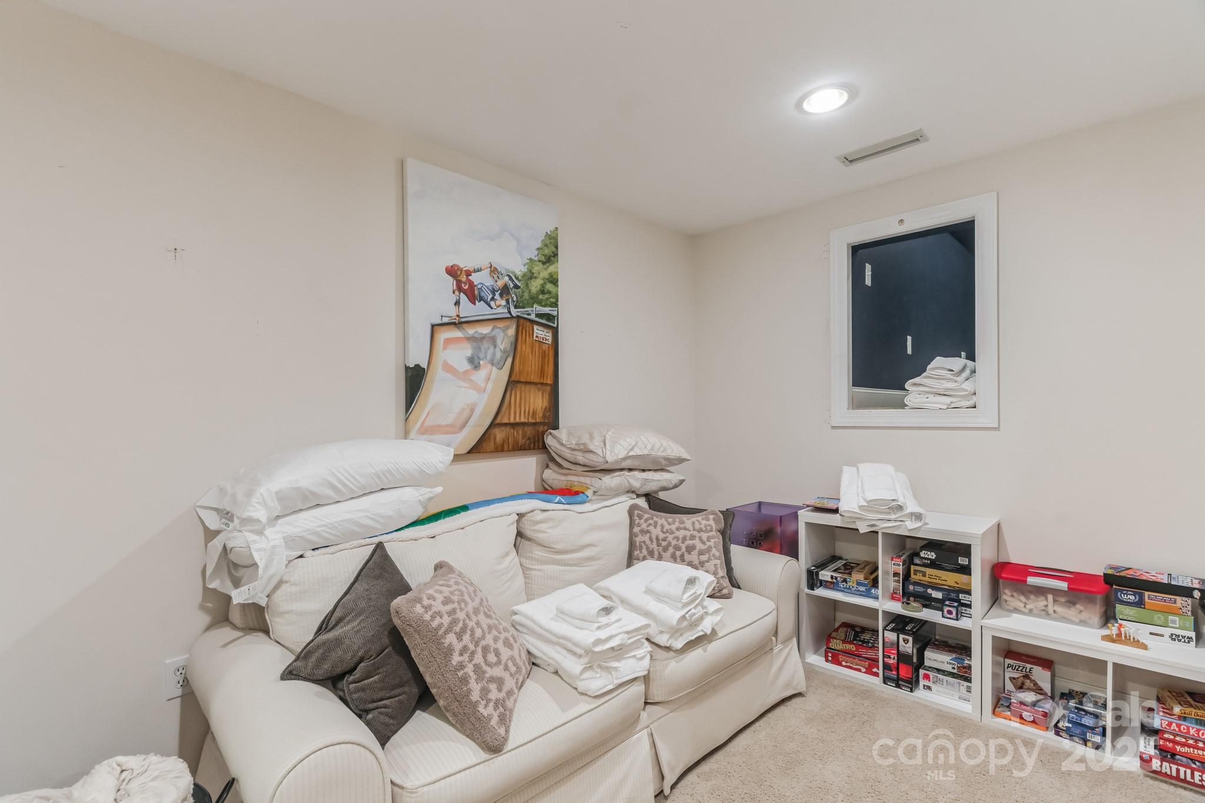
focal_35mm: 16
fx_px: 535
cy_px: 402
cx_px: 602
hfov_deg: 96.7
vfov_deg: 73.7
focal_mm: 16
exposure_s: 1/5
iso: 640
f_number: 7.1
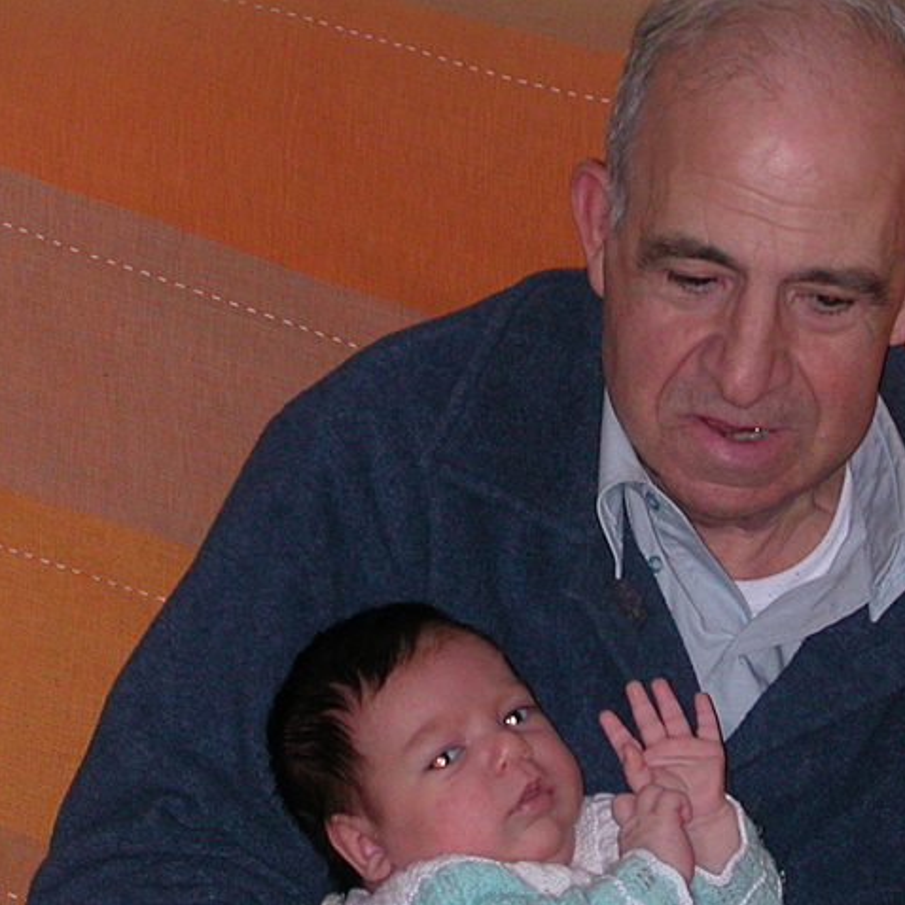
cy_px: 452
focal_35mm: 116
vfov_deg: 15.0
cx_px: 557
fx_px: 3431
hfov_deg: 15.0
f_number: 4.6
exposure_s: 1/59.9
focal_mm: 14.9
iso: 200
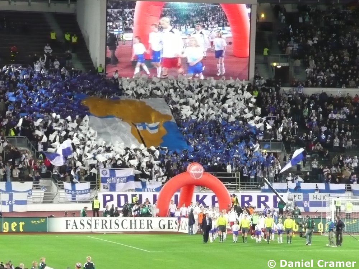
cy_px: 134
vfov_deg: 7.7
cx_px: 180
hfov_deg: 10.2
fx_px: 2012
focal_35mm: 194
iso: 320
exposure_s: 1/30
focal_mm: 23.1
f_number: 4.8
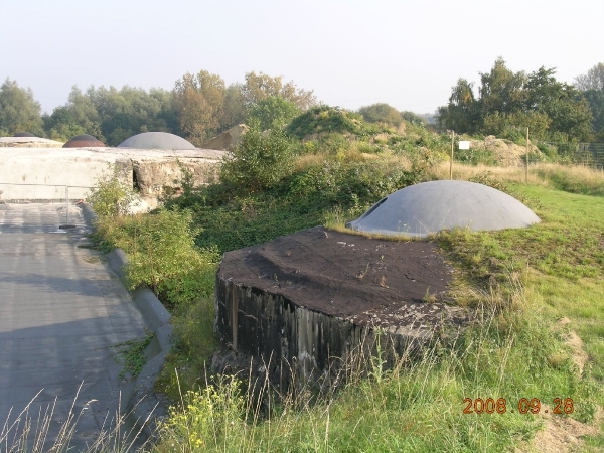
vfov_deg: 29.1
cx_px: 302
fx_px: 872
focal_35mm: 50
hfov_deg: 38.2
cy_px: 226
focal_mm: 10.3
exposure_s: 1/130
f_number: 5.4
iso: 50
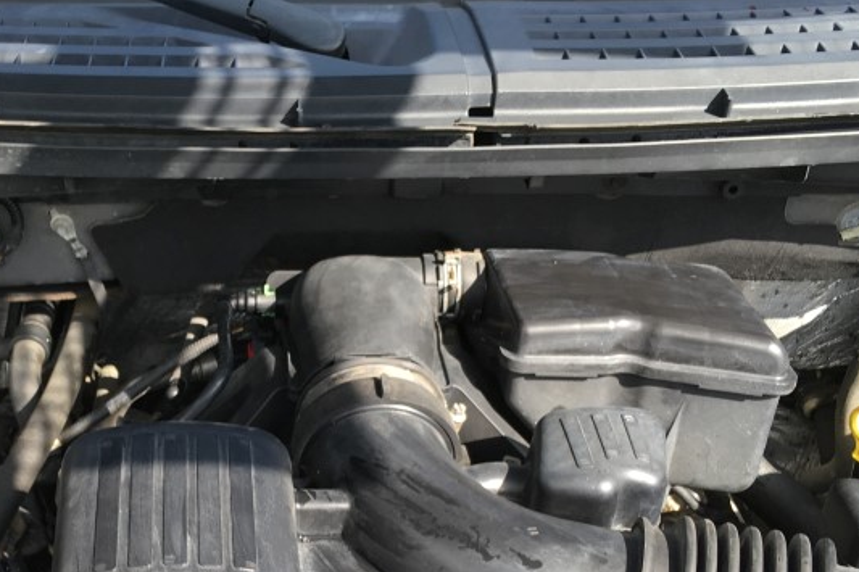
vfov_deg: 23.0
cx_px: 264
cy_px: 461
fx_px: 1383
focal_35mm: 58
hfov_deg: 34.1
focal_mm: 4.15
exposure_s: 1/196
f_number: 2.2
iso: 25
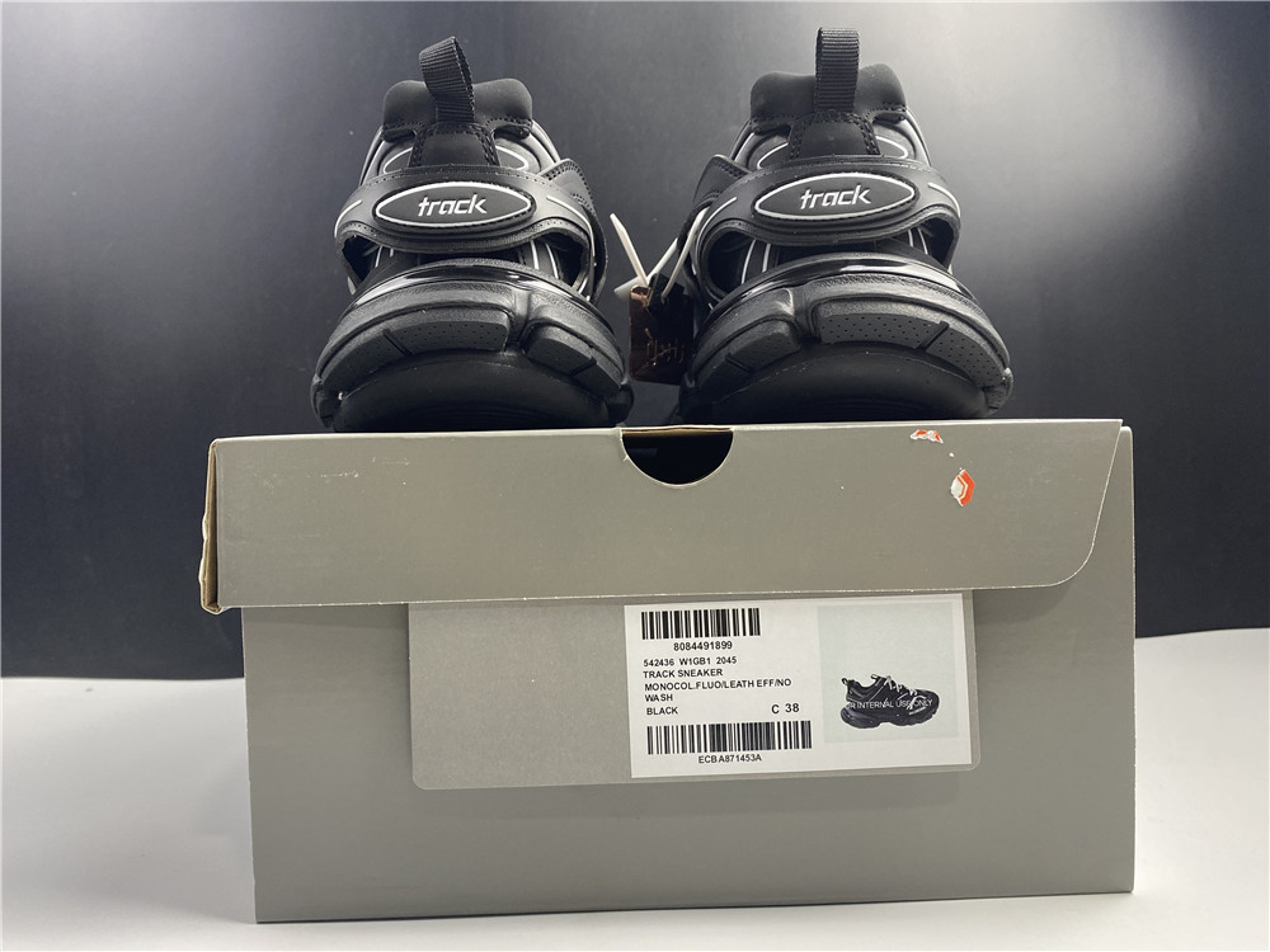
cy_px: 476
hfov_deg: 67.3
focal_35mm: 26
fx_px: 954
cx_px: 635
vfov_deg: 53.1
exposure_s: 1/71
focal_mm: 4.25
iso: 125
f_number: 1.8
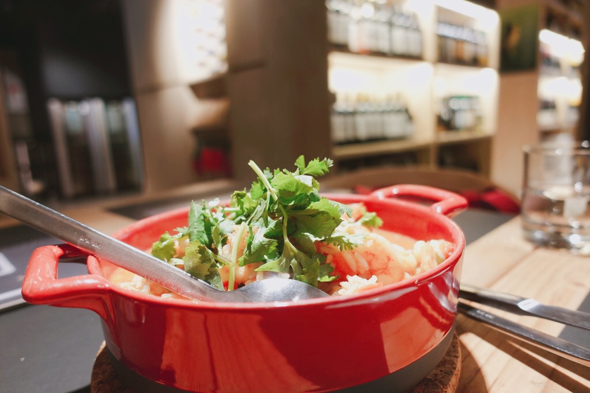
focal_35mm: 24
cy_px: 196
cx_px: 295
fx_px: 393
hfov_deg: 73.7
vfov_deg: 53.1
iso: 160
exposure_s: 1/30
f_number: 1.8
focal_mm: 8.8
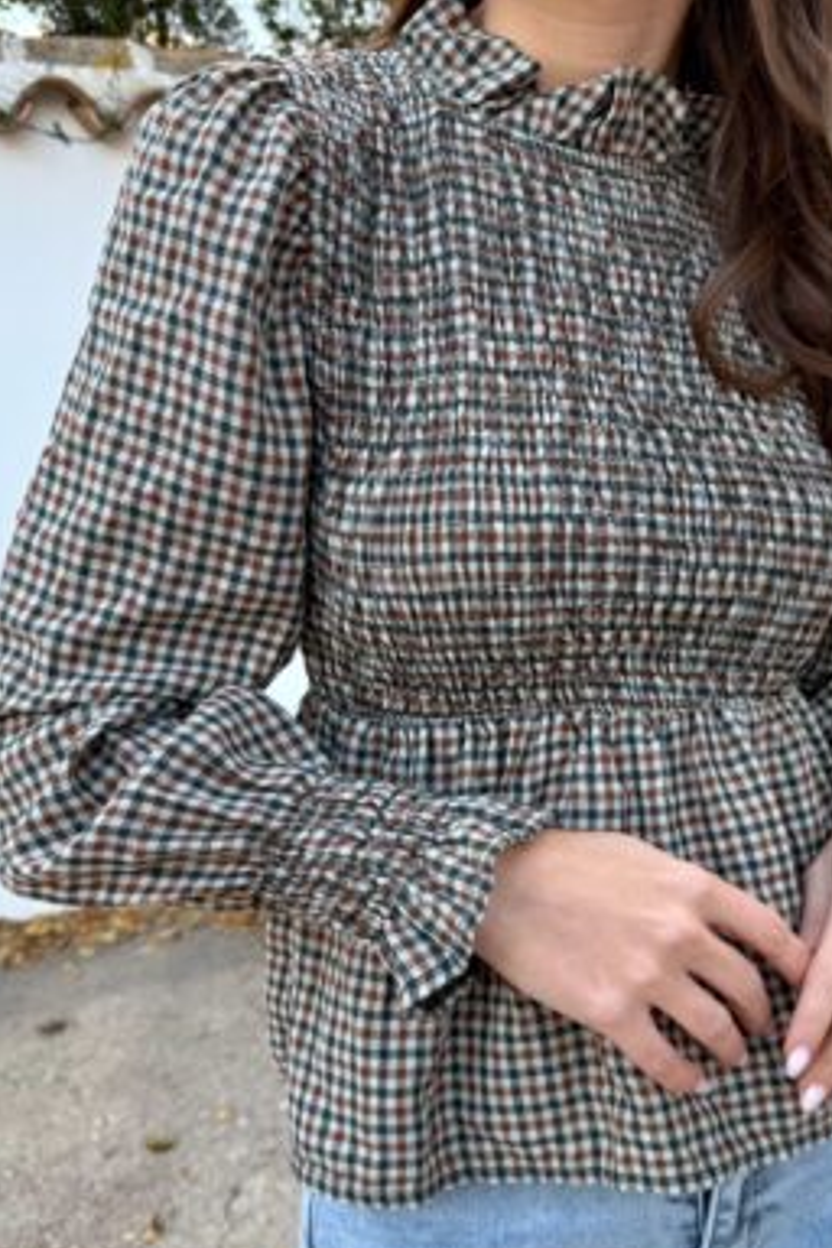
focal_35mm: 26
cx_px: 478
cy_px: 647
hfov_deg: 49.4
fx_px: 901
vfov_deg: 69.4
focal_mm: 6.76
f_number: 1.78
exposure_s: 1/226
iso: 64
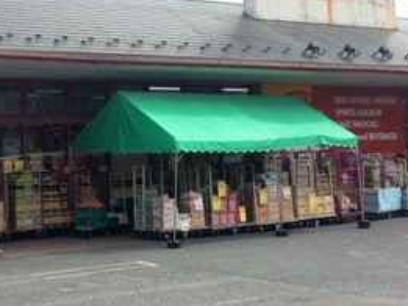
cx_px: 117
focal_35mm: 71
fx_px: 837
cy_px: 84
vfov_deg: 20.6
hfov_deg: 27.1
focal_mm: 4.15
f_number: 2.2
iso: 32
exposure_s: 1/1282
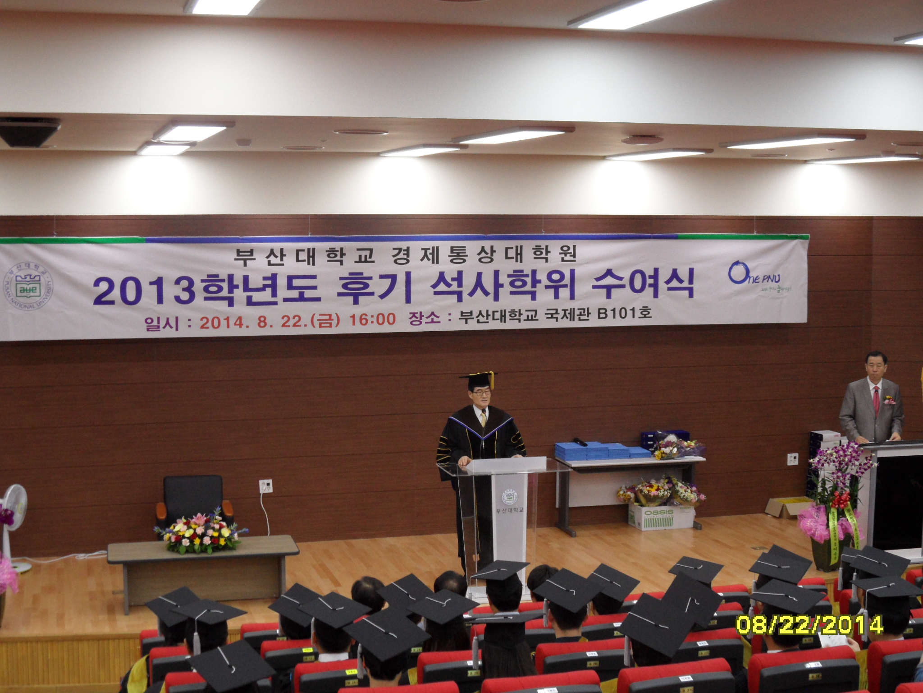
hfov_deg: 38.2
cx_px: 462
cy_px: 346
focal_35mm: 50
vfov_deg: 29.1
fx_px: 1333
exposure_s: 1/45
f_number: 3.8
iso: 200
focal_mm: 8.2
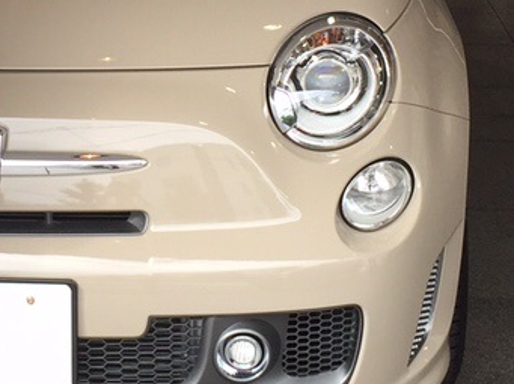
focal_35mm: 109
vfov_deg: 13.4
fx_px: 1617
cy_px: 17
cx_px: 99
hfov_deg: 17.9
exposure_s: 1/201
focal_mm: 4.15
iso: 32
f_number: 2.2
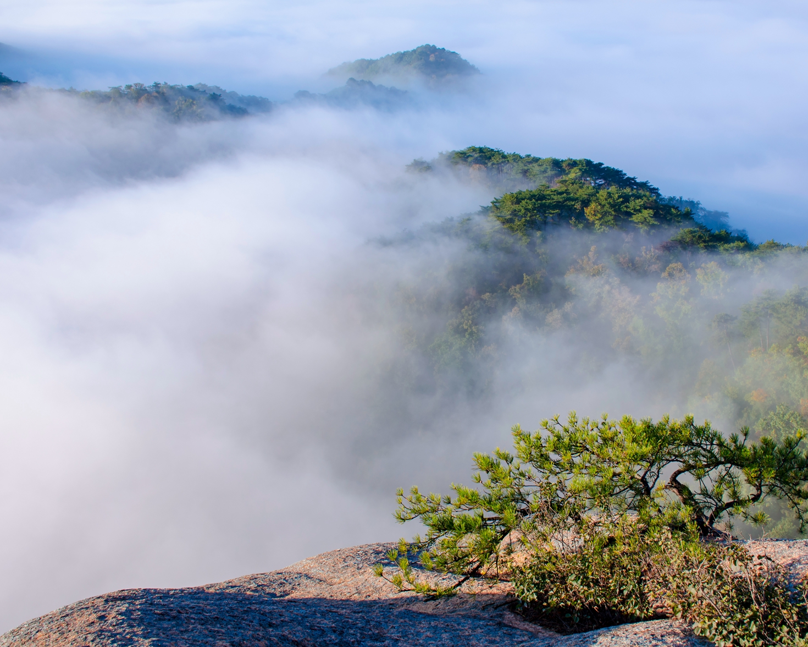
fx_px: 946
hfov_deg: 46.0
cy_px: 320
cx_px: 475
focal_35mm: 40
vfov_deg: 37.7
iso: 100
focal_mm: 23
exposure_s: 1/125
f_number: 8
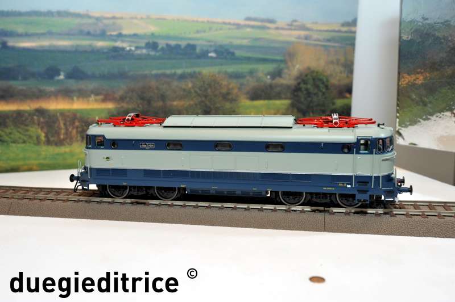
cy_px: 151
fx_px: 442
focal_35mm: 35
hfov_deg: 54.5
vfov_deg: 37.8
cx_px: 228
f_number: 13
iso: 400
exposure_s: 1/60
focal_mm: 35
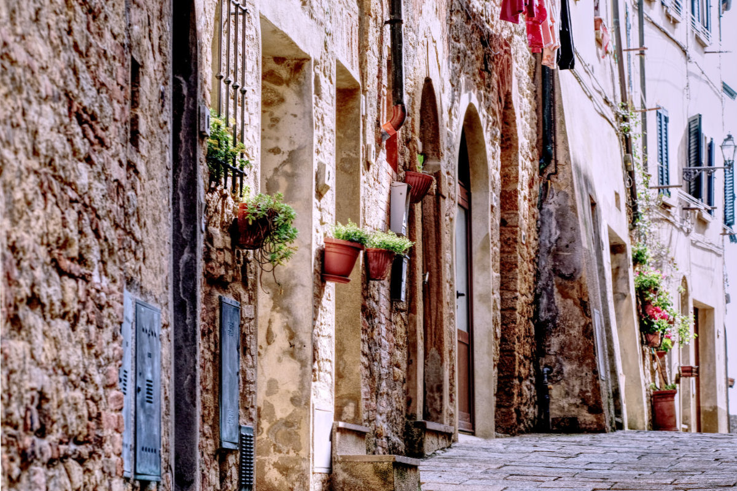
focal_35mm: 135
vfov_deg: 10.2
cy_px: 246
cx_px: 368
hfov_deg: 15.2
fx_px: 2764
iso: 200
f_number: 8
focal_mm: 90
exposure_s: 1/85
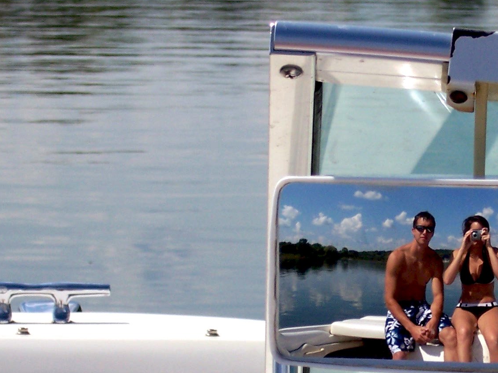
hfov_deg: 6.5
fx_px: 4344
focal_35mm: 302
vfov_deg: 4.9
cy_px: 315
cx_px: 434
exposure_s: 1/750
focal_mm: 22
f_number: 6.7
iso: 80
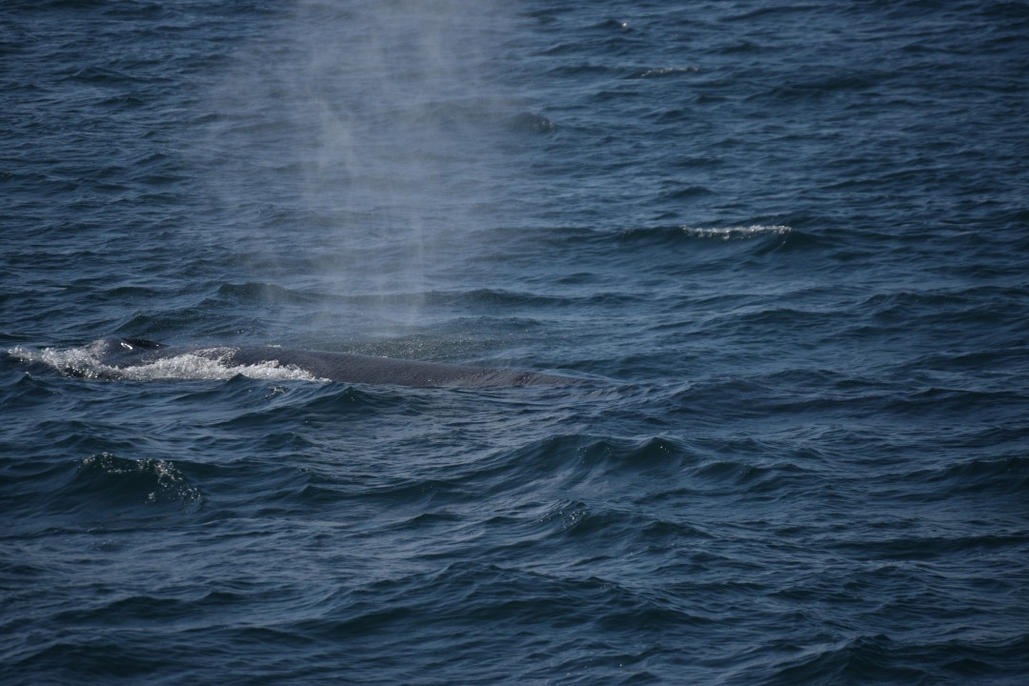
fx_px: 7074
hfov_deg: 8.3
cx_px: 514
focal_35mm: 248
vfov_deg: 5.6
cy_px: 343
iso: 200
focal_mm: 165
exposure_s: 1/4000
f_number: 5.3
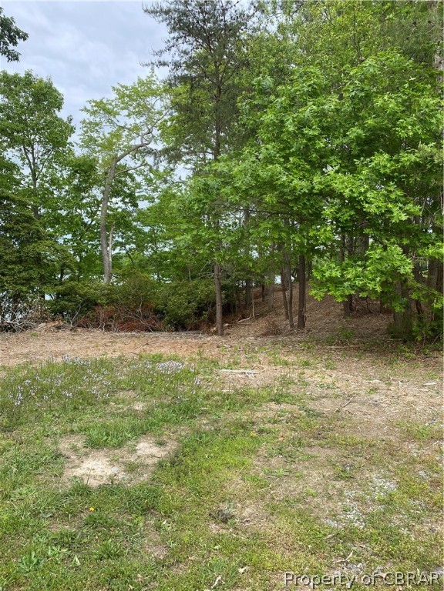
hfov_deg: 53.1
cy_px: 296
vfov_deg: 67.3
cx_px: 222
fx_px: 445
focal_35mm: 26
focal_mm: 4.25
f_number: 1.8
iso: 32
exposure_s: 1/698
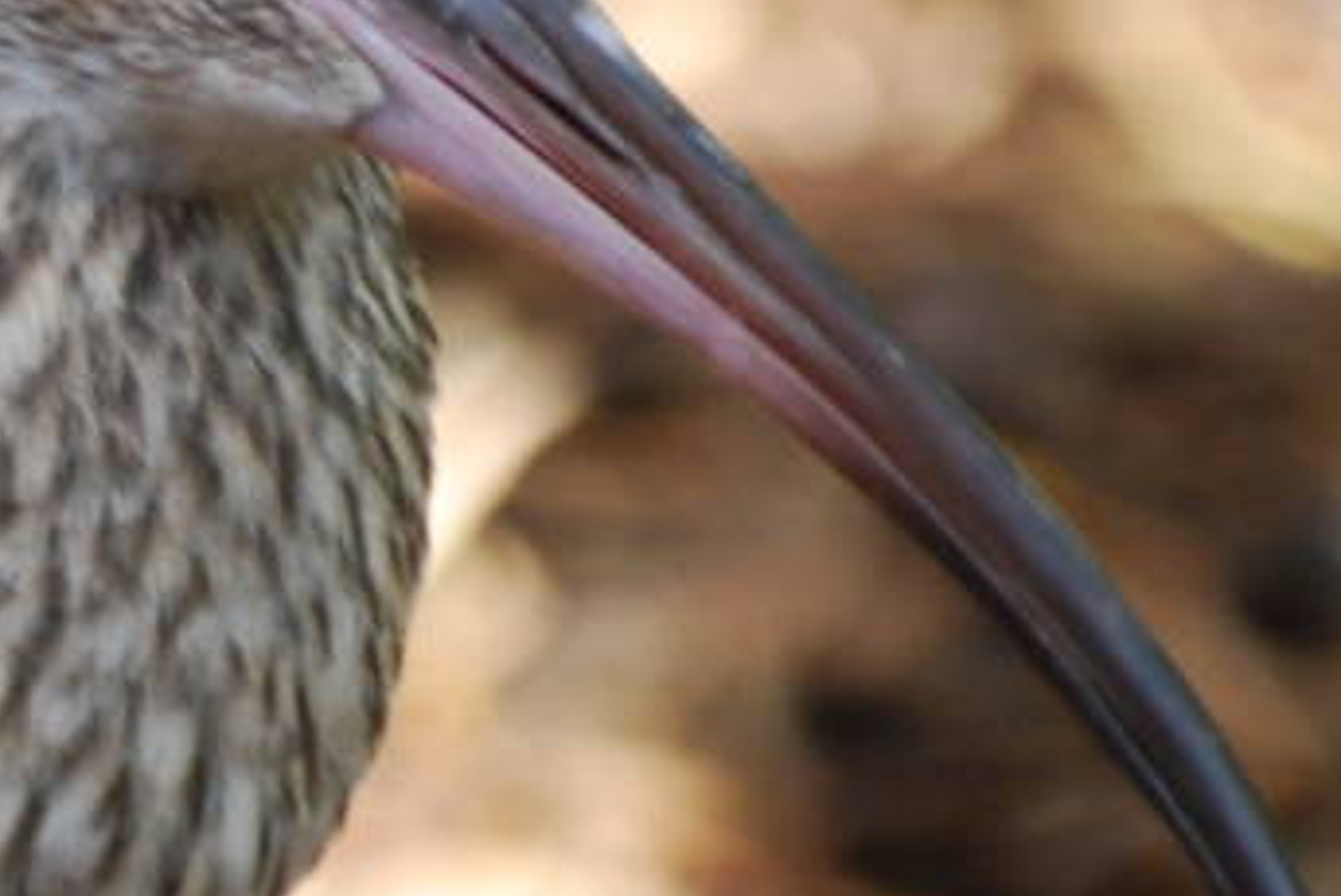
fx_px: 78103
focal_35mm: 2095
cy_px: 528
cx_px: -437
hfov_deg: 1.0
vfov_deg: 0.7
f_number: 5.6
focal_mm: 300
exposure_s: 1/125
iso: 400
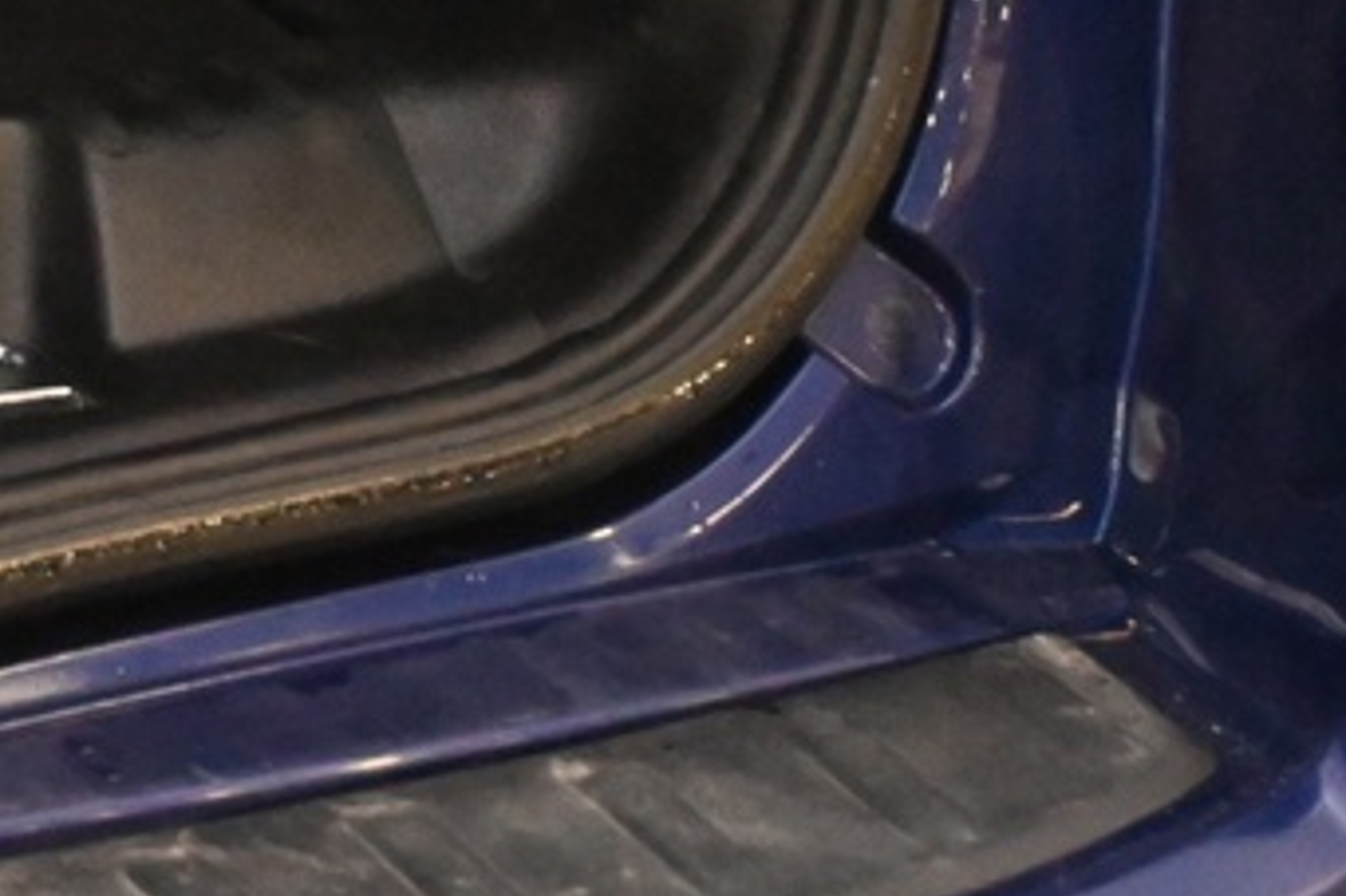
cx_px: -1614
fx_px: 8130
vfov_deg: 6.1
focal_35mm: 218
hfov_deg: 8.8
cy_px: -1101
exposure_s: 1/50
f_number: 4.8
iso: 3600
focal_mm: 30.5
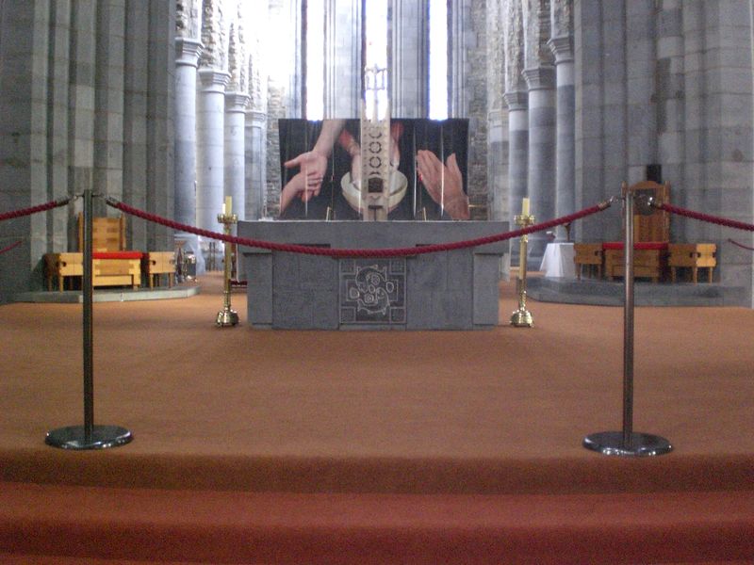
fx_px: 828
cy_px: 282
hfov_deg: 49.0
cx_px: 377
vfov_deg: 37.7
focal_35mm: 38
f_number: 3.1
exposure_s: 1/40
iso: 800
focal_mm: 6.3
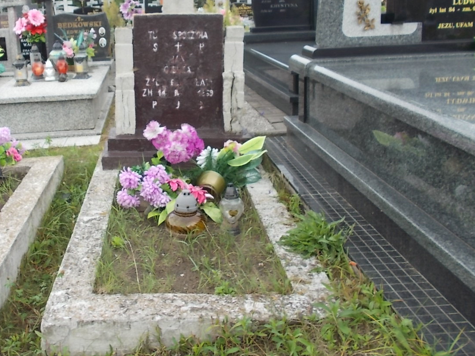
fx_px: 521
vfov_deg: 37.0
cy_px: 100
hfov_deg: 48.1
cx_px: 157
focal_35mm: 38
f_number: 3.2
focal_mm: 4.6
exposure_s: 1/250
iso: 80
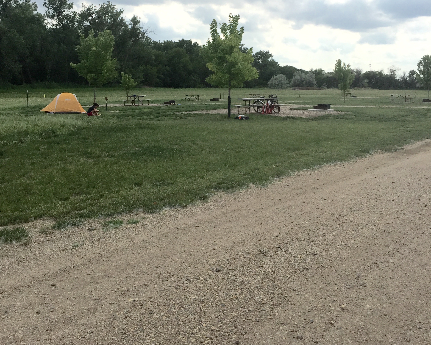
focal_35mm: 38
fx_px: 485
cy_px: 113
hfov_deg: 47.9
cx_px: 214
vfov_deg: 38.7
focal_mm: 4.15
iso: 32
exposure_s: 1/3300
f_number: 2.2
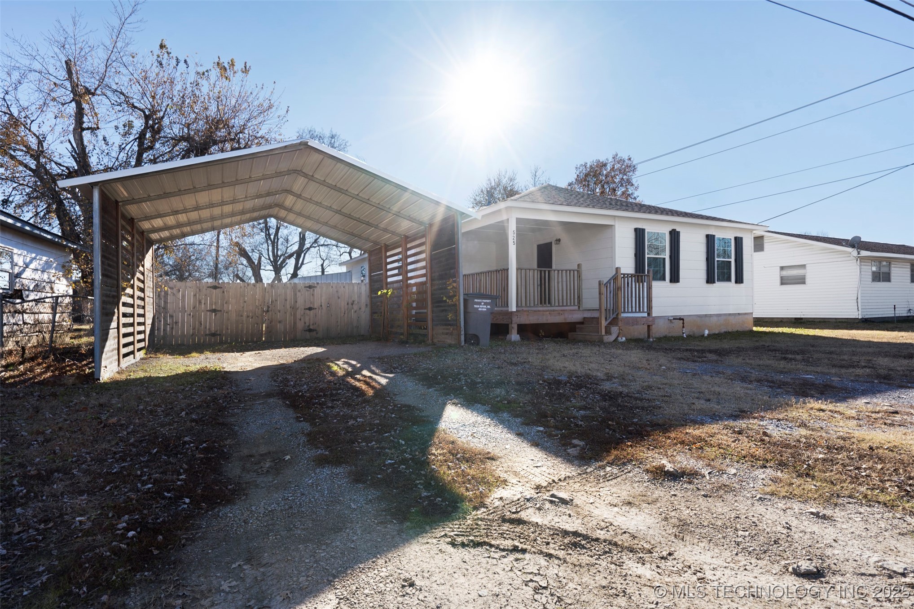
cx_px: 457
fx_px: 457
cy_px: 304
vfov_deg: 67.4
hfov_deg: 90.0
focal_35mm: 18
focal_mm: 18
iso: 160
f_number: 9
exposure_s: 1/125
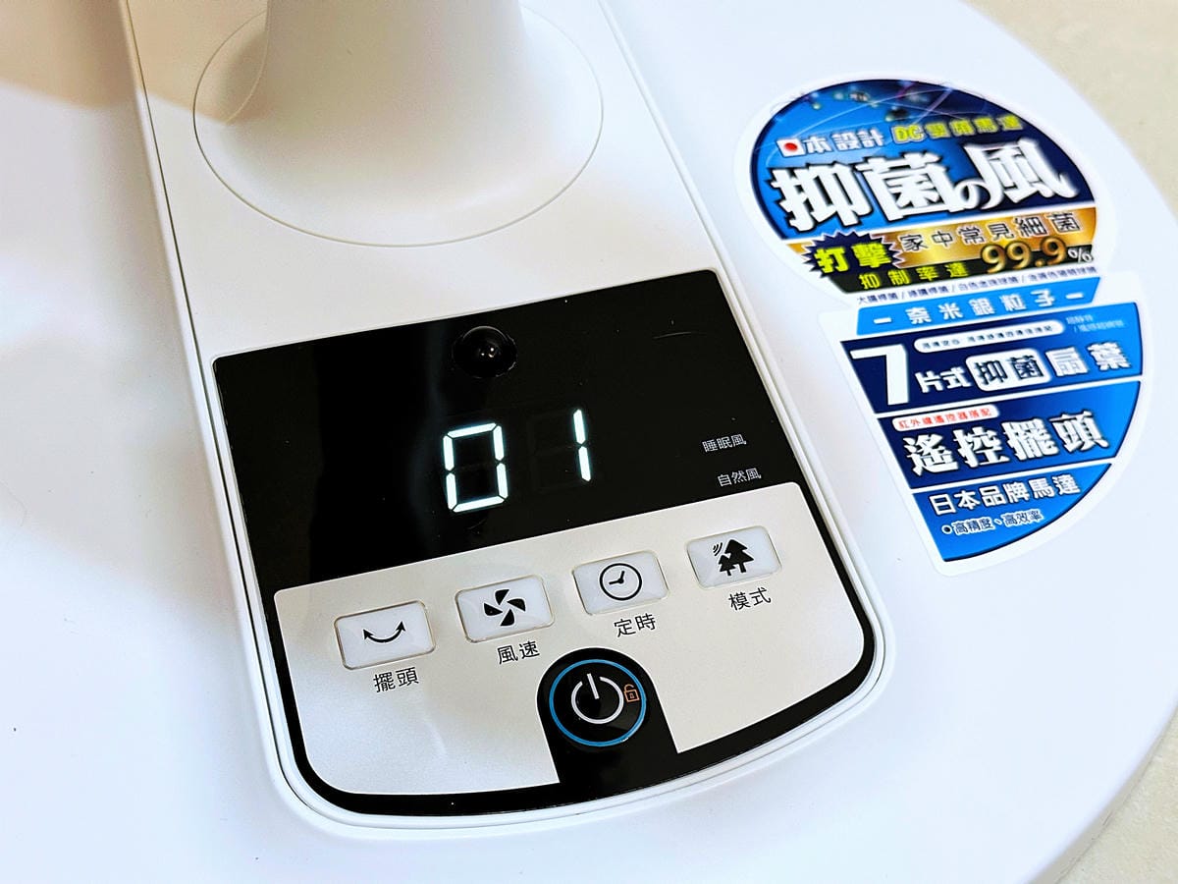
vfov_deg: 30.3
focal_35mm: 48
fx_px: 1633
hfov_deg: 39.7
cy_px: 442
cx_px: 589
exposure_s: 1/60
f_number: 1.78
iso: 125
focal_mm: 6.86
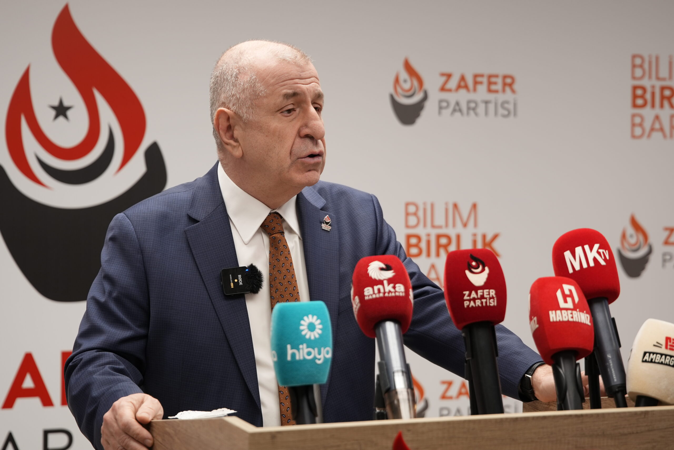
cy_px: 225
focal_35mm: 105
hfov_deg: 19.5
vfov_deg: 13.0
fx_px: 1966
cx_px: 337
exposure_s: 1/100
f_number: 2.8
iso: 200
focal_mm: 70
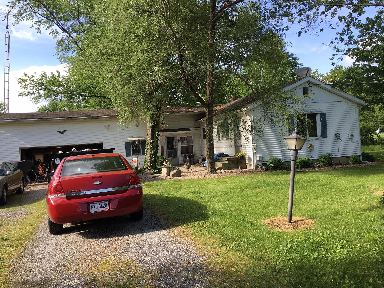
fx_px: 322
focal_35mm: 29
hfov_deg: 61.7
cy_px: 144
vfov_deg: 48.2
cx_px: 192
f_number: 2.2
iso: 25
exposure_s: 1/523
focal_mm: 4.15
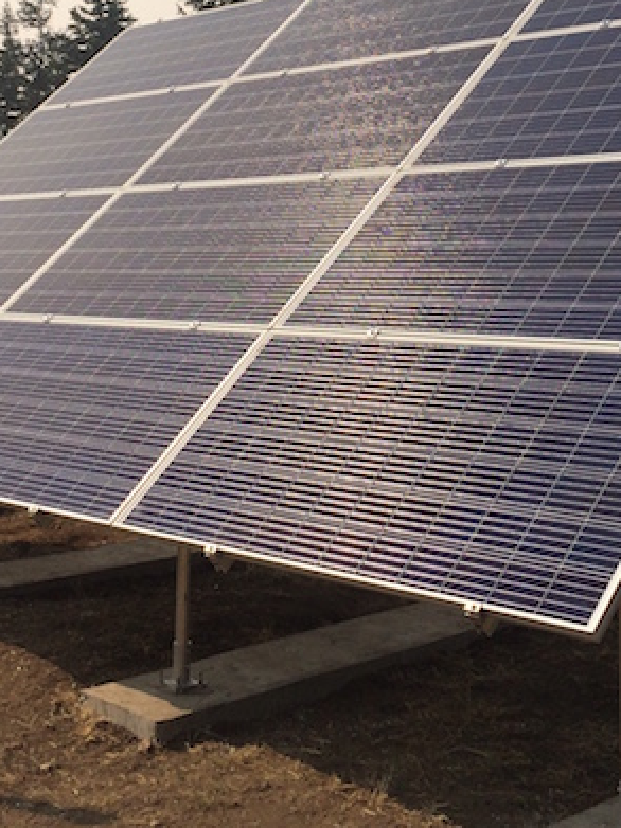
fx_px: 1364
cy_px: 159
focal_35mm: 57
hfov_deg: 25.6
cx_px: 286
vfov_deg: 32.8
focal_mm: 4.15
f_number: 2.2
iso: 40
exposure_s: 1/4566
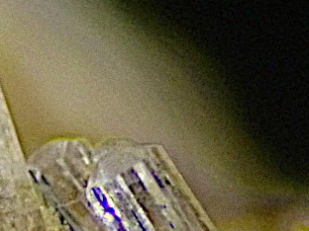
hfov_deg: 6.1
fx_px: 2865
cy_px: 215
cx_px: -31
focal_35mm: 321
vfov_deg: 4.6
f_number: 5.7
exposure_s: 1/125
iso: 320
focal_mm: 18
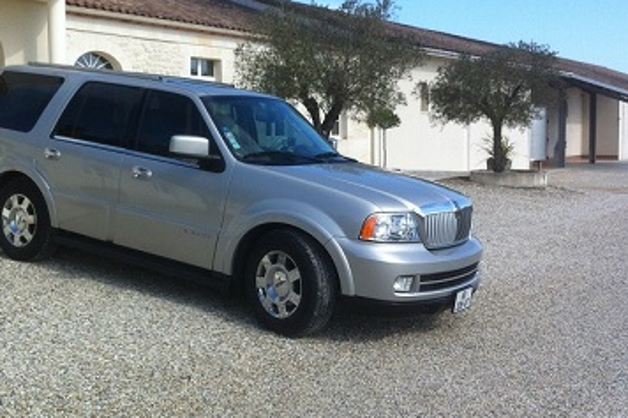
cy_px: 190
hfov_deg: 40.2
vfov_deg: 27.5
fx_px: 854
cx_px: 259
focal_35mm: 49
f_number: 2.8
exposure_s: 1/1100
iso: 80
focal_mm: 3.85
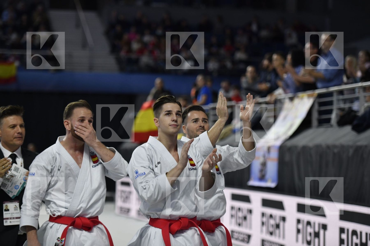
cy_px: 123
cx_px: 185
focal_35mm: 120
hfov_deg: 17.1
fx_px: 1233
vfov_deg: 11.4
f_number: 2.8
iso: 800
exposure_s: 1/640
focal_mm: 120
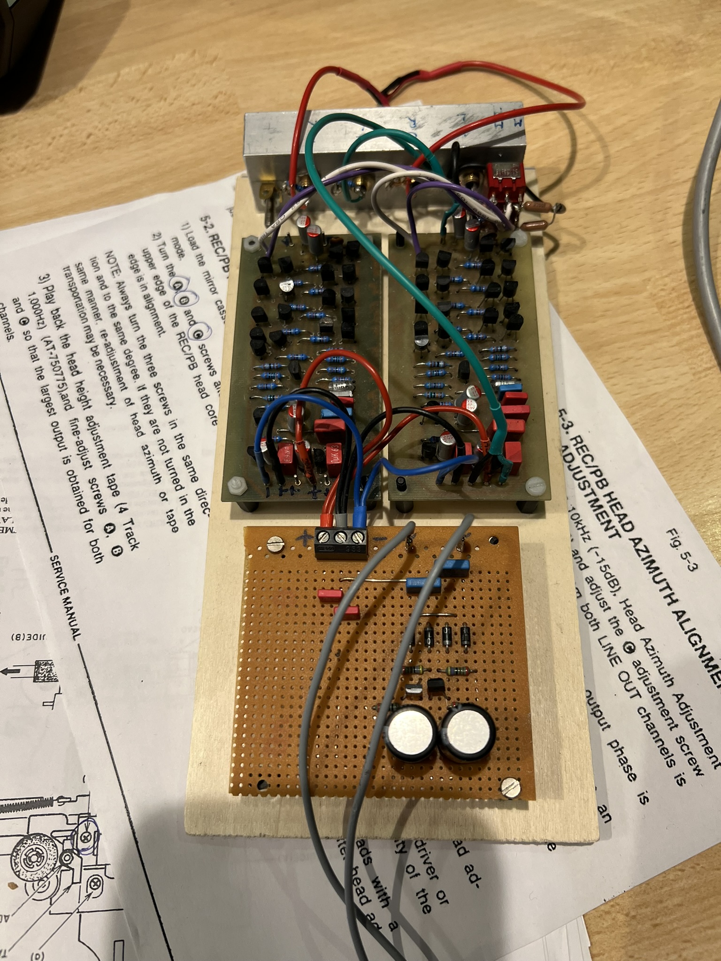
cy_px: 480
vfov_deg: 67.3
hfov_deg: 53.1
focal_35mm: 26
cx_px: 360
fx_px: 722
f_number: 1.5
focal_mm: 5.7
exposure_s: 1/100
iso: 125
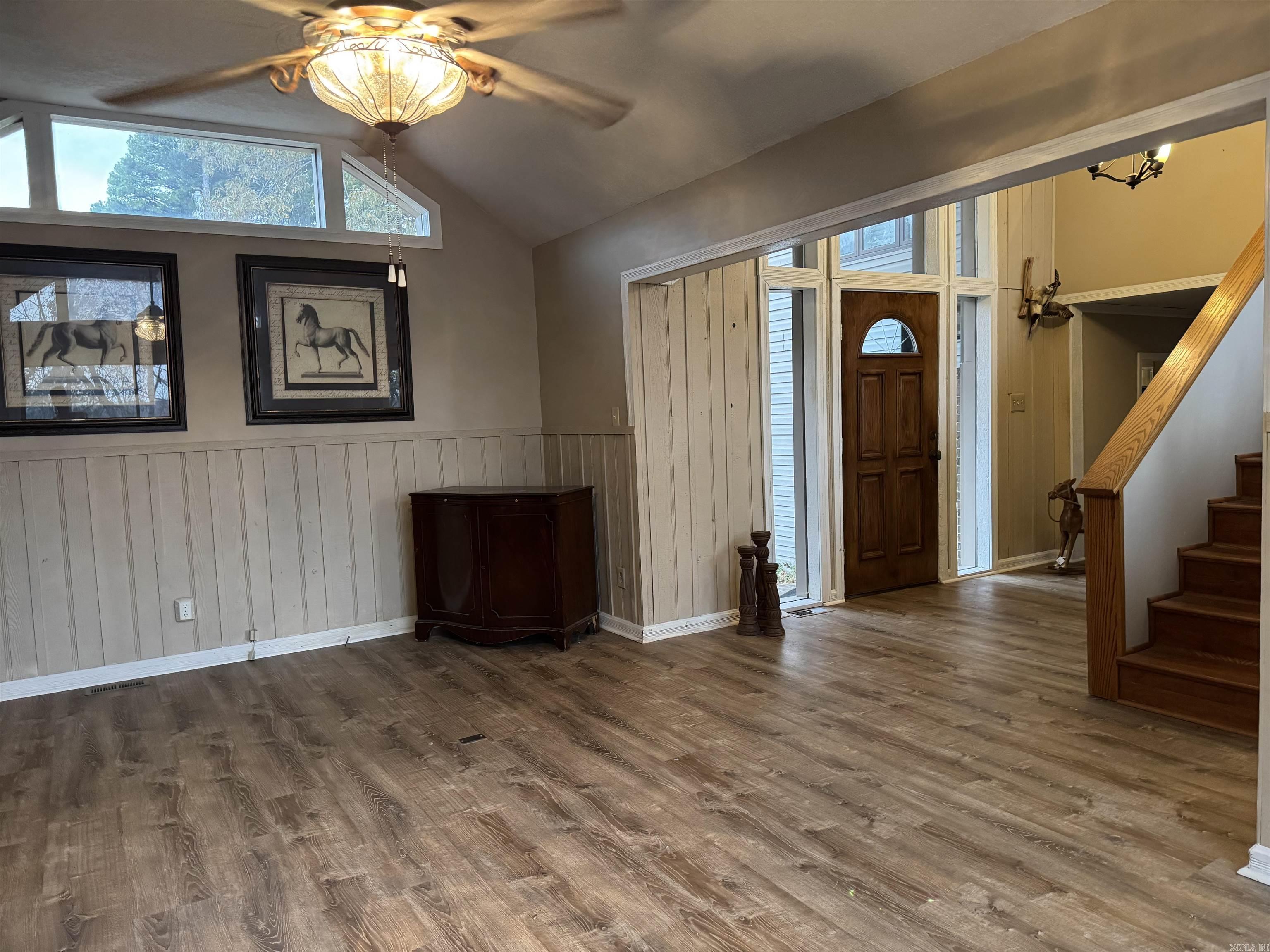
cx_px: 635
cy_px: 476
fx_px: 881
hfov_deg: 71.6
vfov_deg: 56.8
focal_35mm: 24
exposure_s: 1/60
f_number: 1.78
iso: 500
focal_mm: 6.76
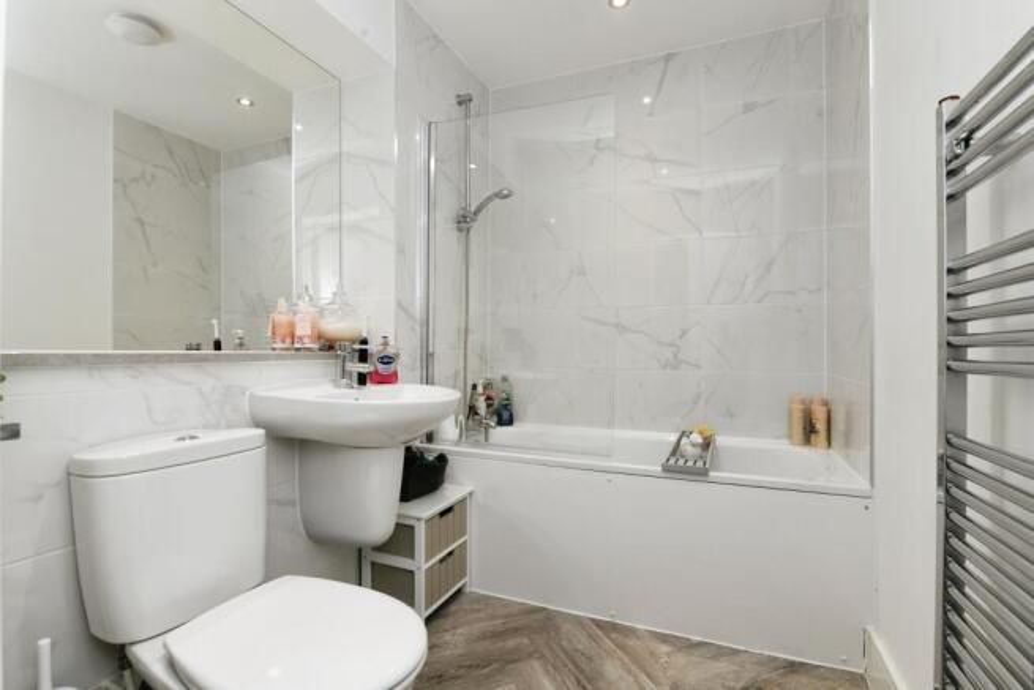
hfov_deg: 93.3
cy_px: 345
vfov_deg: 70.5
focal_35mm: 17
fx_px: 488
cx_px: 517
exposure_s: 1/60
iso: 800
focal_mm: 17
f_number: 10
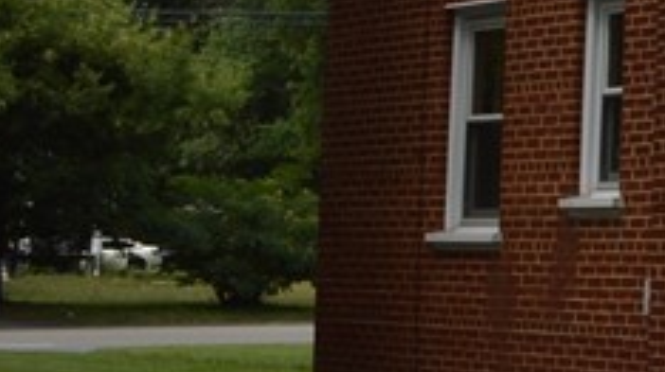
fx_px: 2572
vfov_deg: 8.2
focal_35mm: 146
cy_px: -136
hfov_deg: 12.2
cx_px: 1510
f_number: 7.1
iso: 100
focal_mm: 20
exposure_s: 1/200
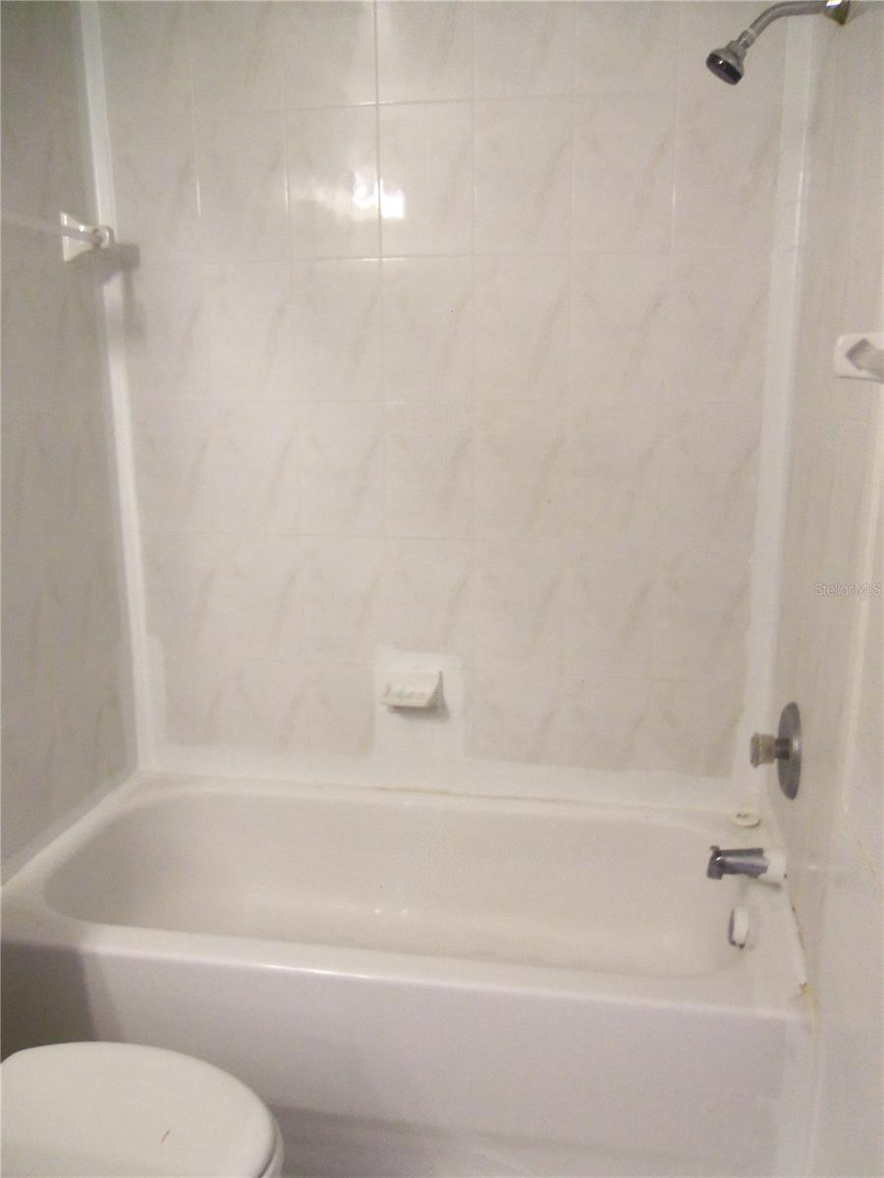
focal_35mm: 28
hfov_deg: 49.7
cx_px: 442
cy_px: 589
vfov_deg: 63.4
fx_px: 953
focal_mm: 5.1
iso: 320
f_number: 3.9
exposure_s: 1/30
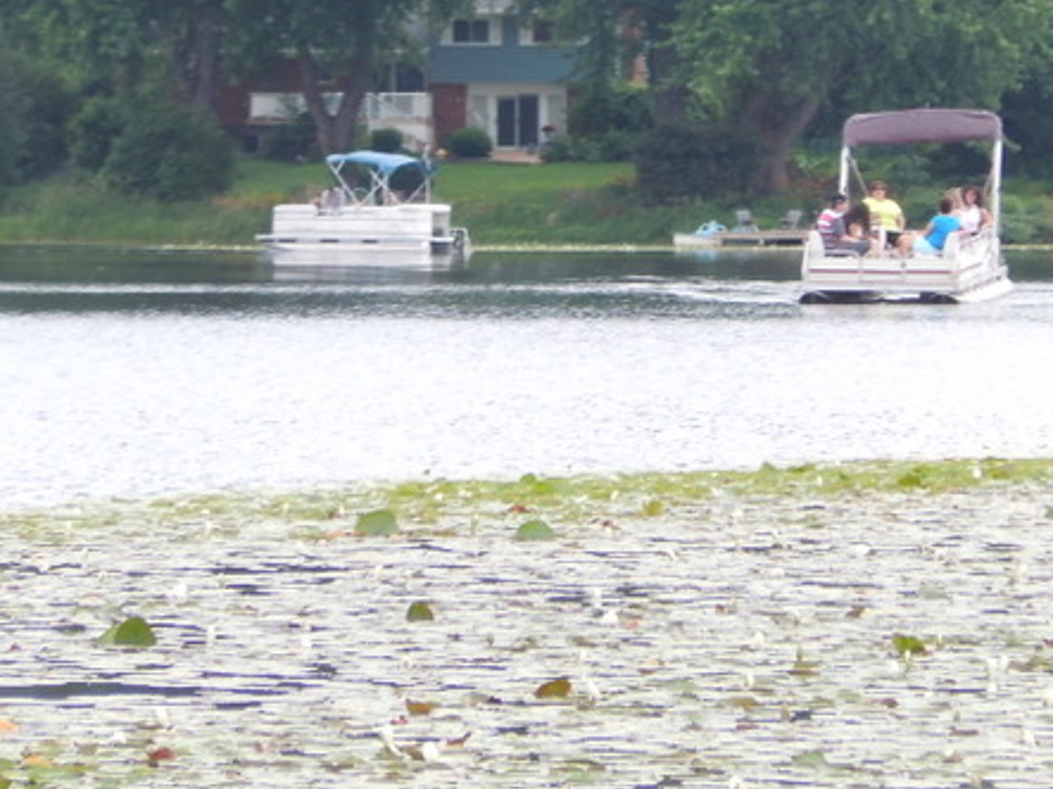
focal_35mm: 354
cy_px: 81
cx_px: 694
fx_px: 10766
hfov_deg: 5.6
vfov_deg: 4.2
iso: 125
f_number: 5.6
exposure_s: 1/125
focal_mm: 35
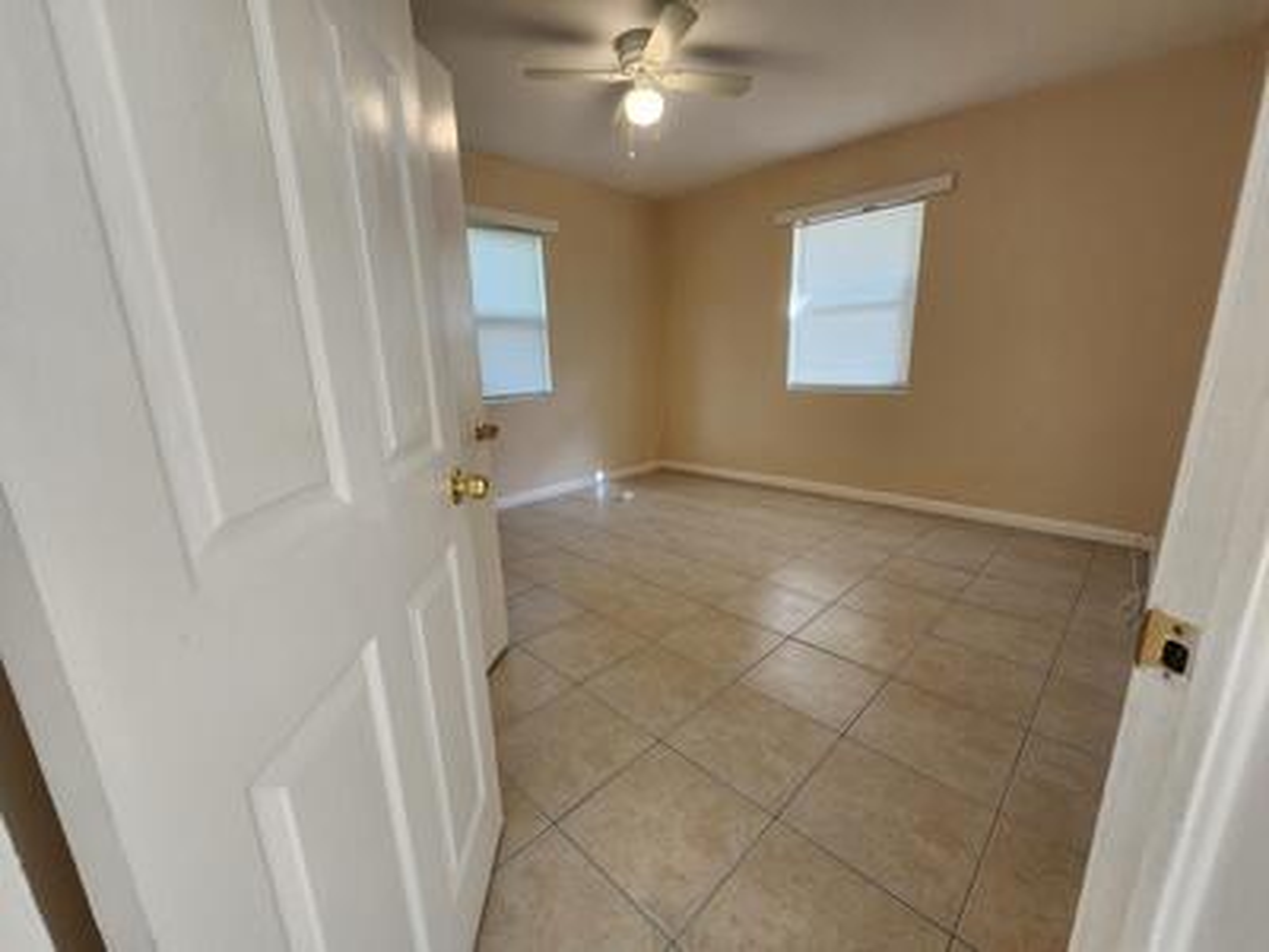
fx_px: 477
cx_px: 634
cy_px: 476
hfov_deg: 106.2
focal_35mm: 13
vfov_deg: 89.9
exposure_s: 1/60
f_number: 2.2
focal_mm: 2.2
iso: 125
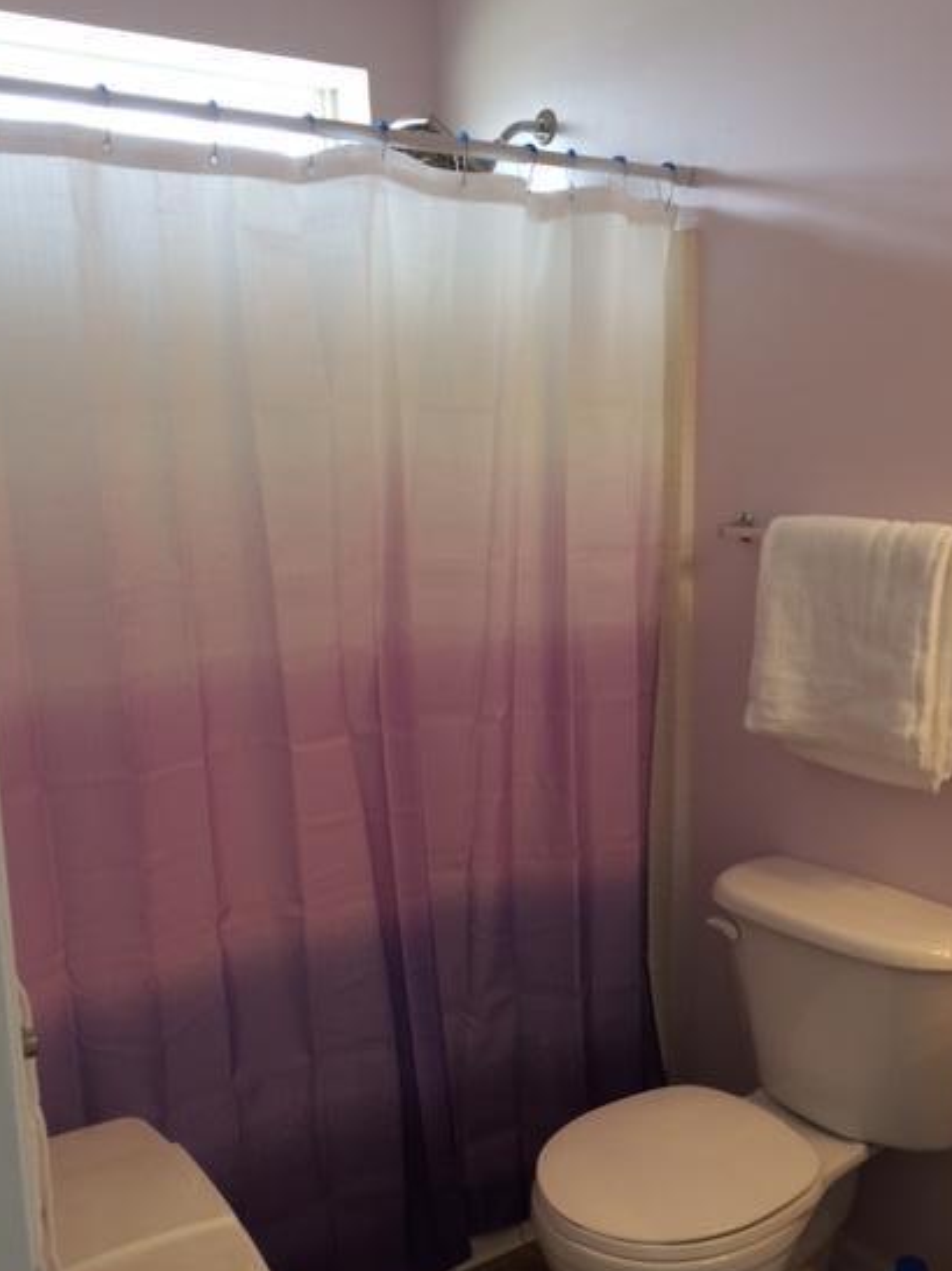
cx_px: 493
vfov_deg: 53.8
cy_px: 733
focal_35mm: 34
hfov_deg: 41.8
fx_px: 1248
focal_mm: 4.15
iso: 50
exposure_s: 1/30
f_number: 2.2
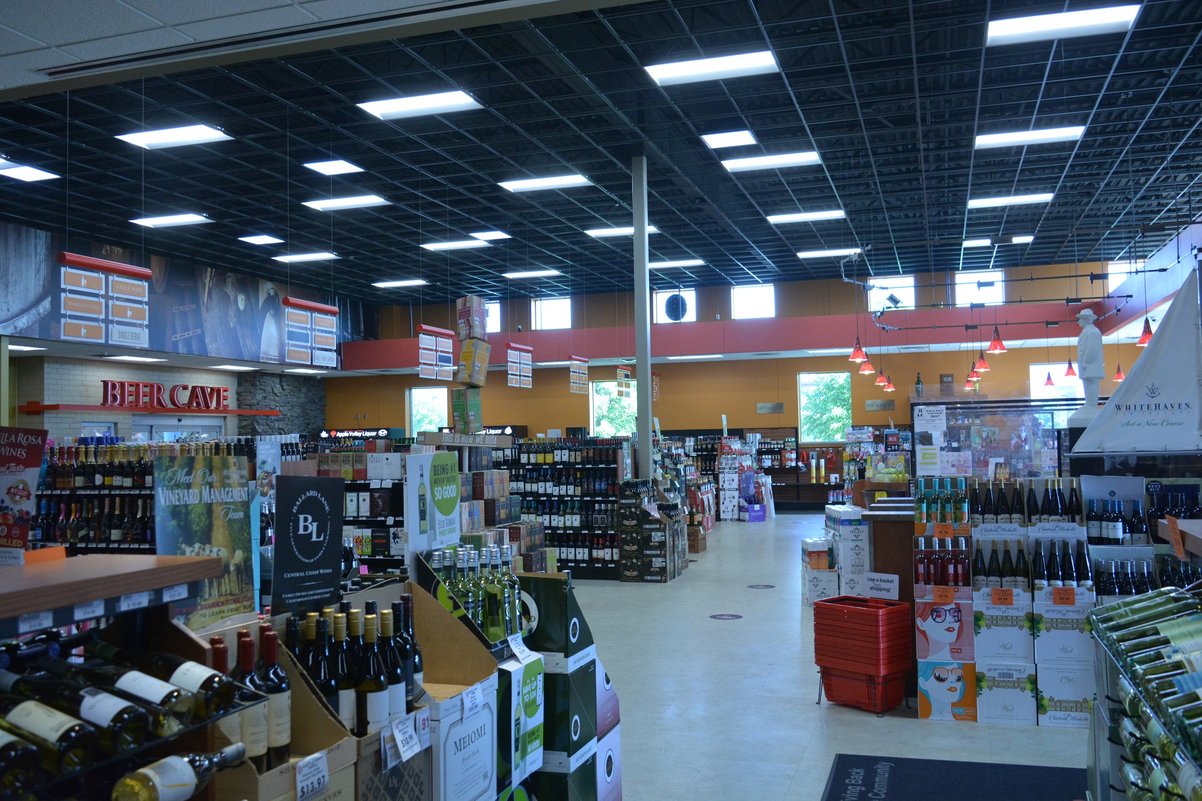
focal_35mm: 33
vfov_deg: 40.0
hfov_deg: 57.2
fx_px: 1102
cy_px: 400
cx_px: 601
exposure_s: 1/160
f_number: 5.6
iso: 1600
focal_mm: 22
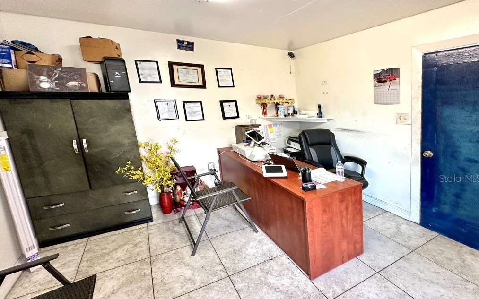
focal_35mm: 15
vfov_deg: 74.0
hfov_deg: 101.5
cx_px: 242
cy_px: 178
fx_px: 196
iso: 250
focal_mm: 2.2
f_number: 2.2
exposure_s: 1/120
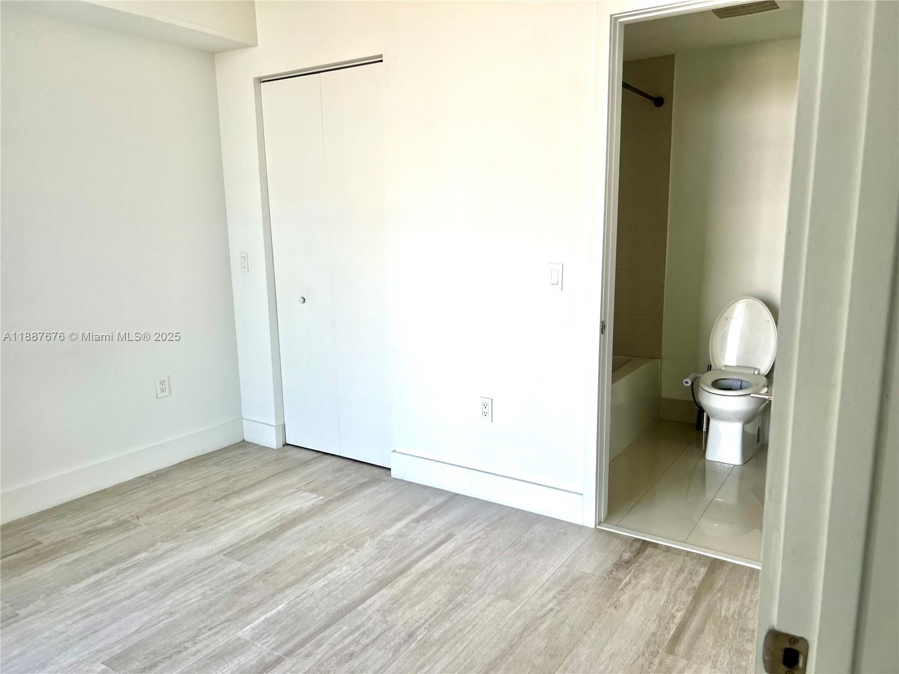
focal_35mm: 26
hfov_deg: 67.3
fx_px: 675
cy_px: 337
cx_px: 450
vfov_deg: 53.1
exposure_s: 1/121
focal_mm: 5.7
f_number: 1.5
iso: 40
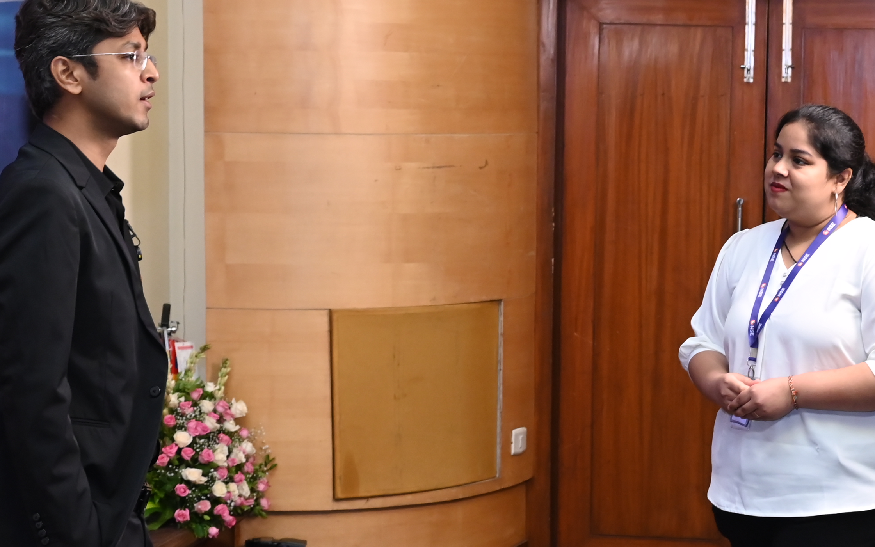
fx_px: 2251
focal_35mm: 94
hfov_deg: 21.5
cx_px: 808
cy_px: 289
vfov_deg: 13.9
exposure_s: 1/100
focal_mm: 34.5
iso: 1250
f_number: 5.6
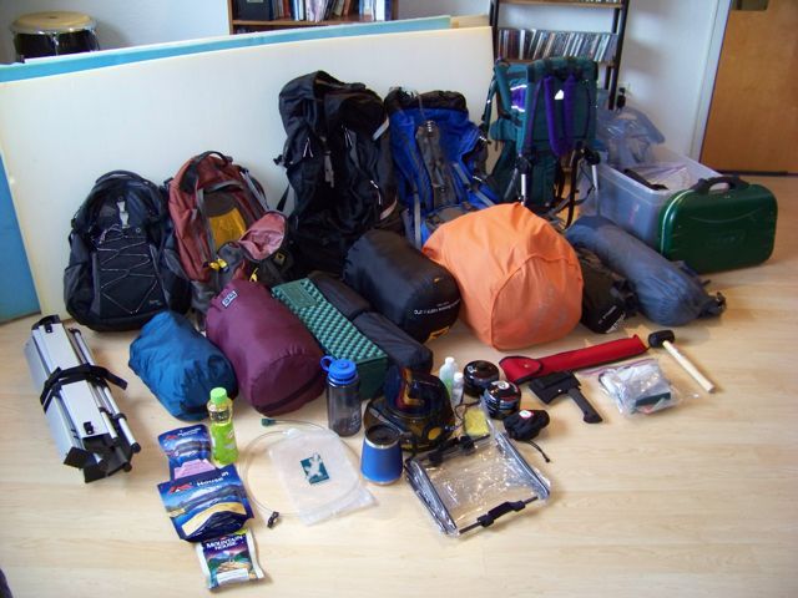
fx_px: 830
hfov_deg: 51.4
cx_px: 399
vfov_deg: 39.7
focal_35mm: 36
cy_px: 299
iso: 200
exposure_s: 1/30
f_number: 2.8
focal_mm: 5.85
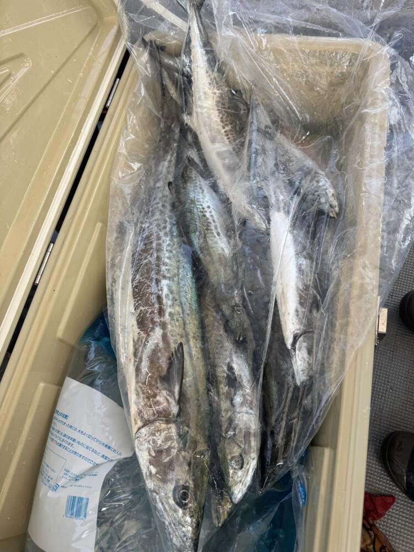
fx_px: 383
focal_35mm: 24
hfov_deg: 56.8
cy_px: 276
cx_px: 207
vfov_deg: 71.6
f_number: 1.78
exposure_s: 1/615
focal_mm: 6.76
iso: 80
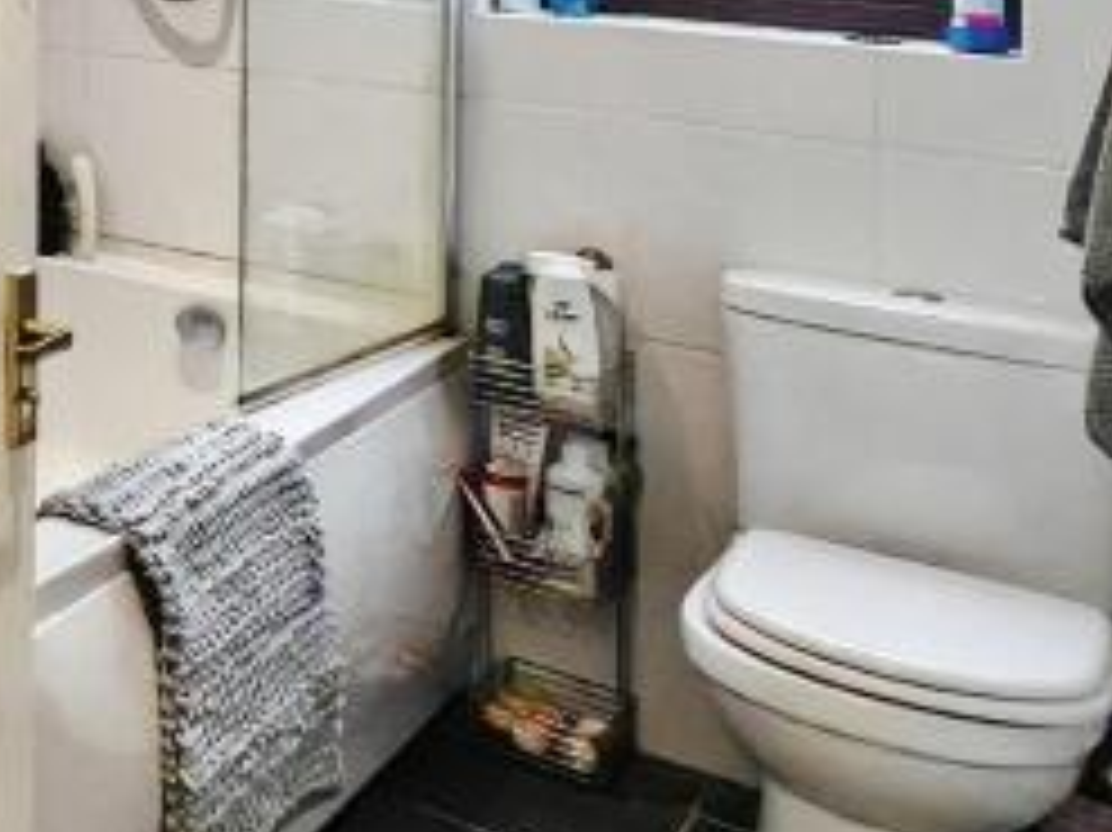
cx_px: -1008
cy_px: -79
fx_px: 1734
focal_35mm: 54
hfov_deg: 20.5
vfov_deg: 25.1
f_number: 2
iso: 320
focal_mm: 1.82
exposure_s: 1/50
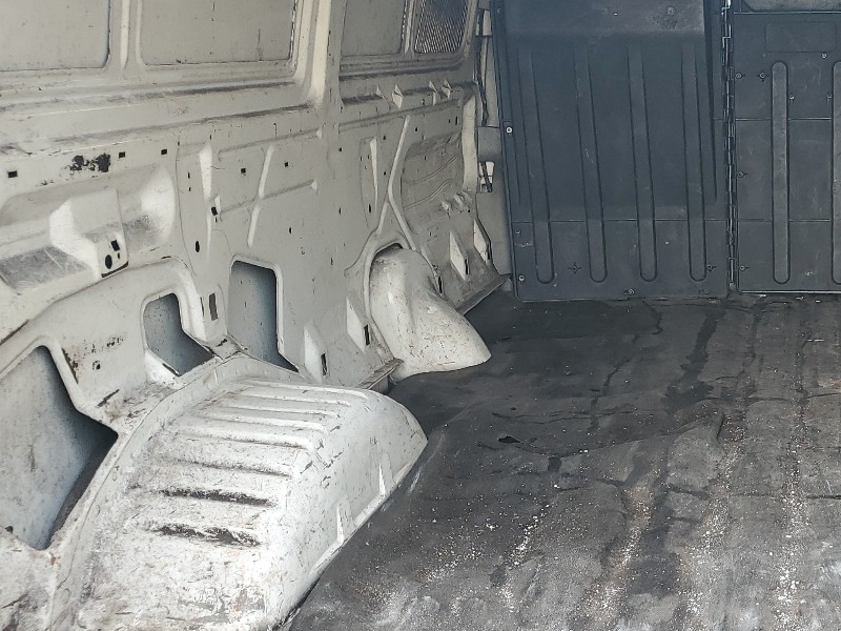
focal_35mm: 52
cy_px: 380
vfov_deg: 28.0
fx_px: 1263
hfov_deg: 34.2
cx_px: 800
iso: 50
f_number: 1.5
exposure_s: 1/161
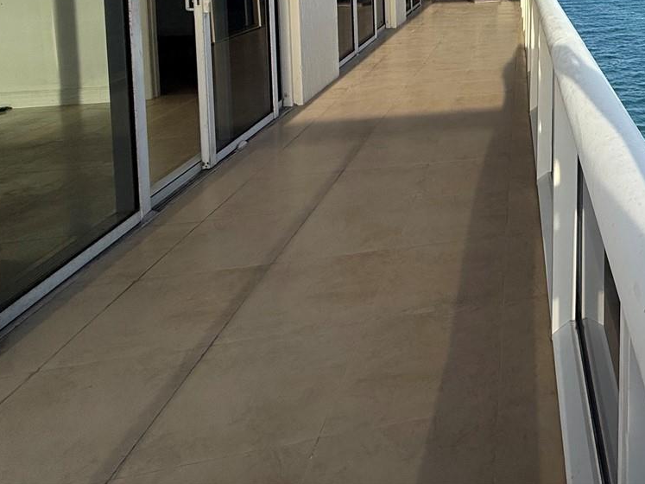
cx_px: 664
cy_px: -33
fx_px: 559
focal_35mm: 30
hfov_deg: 48.0
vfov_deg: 39.4
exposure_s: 1/1211
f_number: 2.2
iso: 50
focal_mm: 2.22
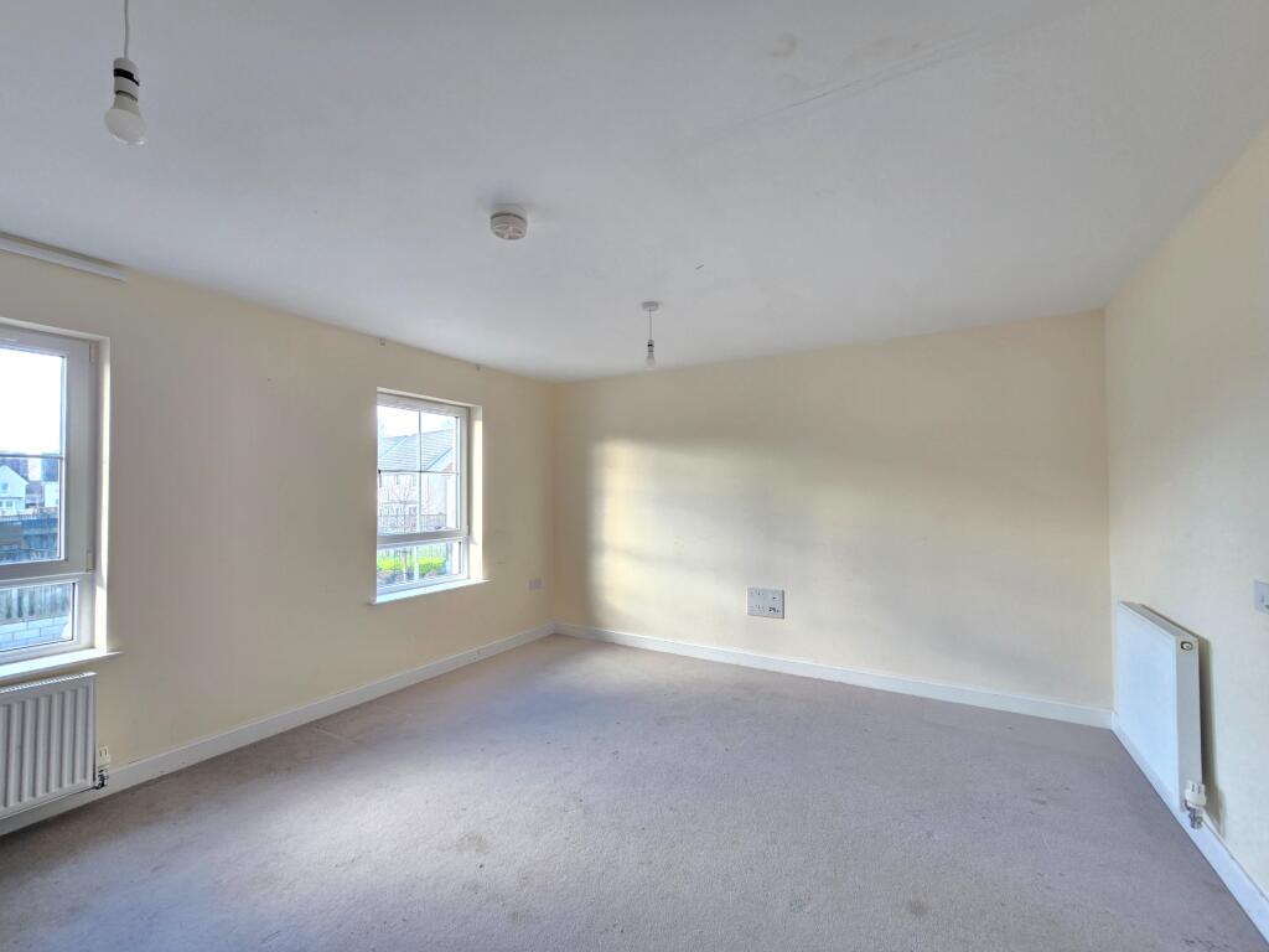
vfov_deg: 89.9
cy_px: 476
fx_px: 477
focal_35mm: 13
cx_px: 634
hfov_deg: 106.2
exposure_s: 1/50
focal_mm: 2.2
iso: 100
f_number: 2.2
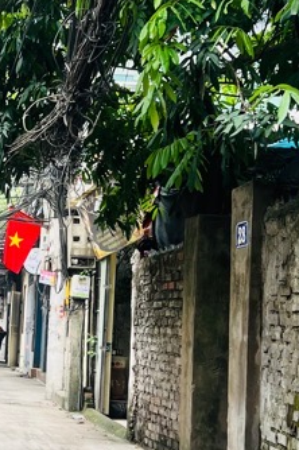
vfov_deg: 24.5
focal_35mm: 83
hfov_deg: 15.8
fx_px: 1036
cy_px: 251
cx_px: -58
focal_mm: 5.7
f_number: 1.5
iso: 64
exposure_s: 1/121
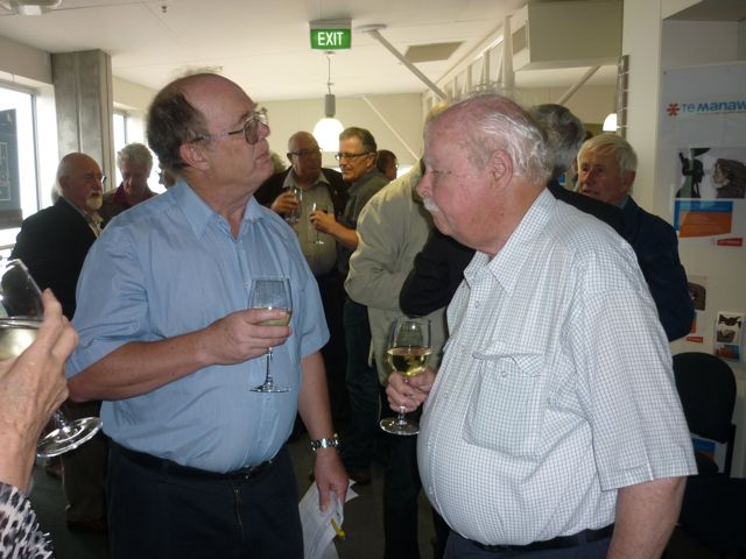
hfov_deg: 55.4
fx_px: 711
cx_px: 373
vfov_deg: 42.9
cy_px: 280
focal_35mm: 33
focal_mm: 5.5
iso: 100
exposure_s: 1/30
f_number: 2.8
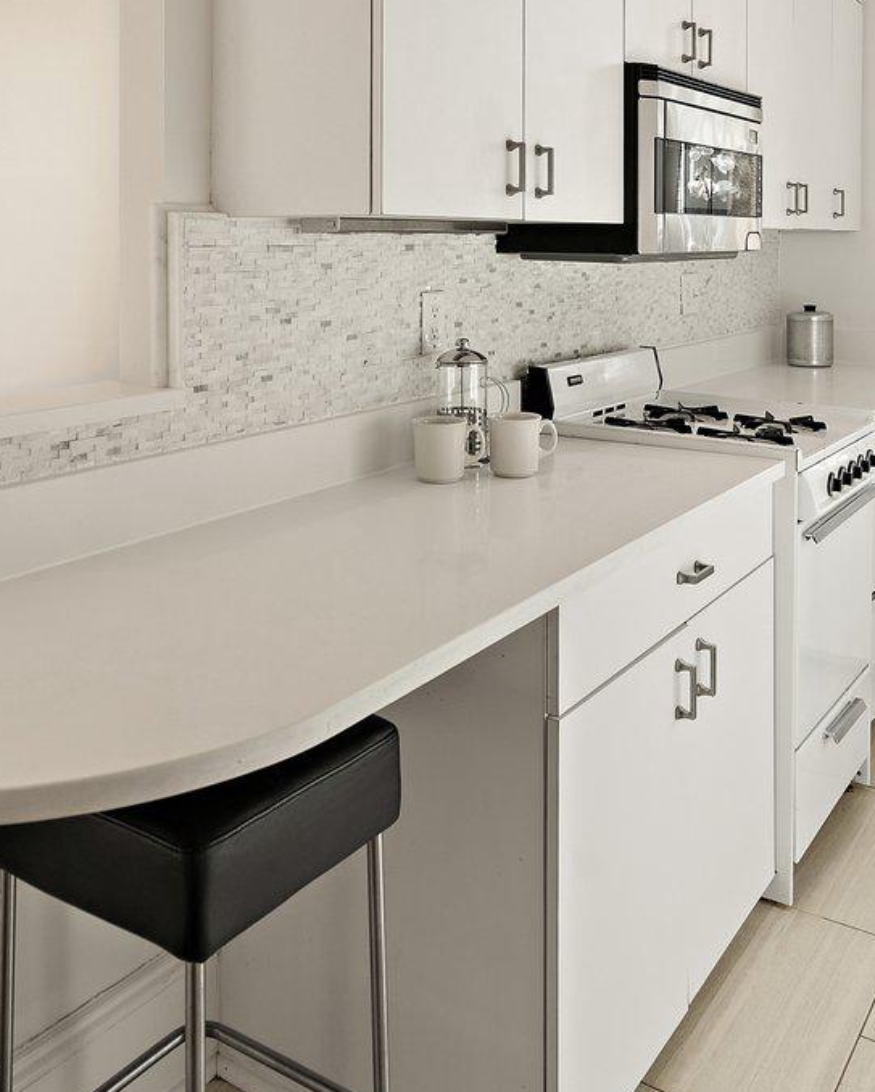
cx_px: 427
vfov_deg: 50.0
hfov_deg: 43.4
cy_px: 234
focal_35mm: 34
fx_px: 1100
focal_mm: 16
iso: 400
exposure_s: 1/50
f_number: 8
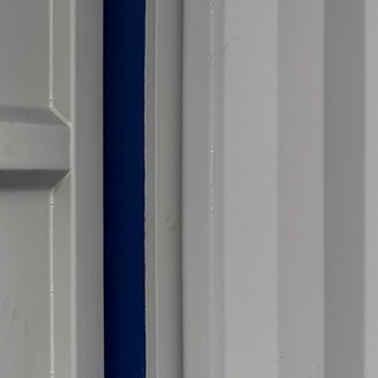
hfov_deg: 21.2
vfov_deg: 22.8
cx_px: -70
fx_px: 939
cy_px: 187
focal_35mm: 76
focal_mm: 6.86
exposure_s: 1/100
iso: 80
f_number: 1.78
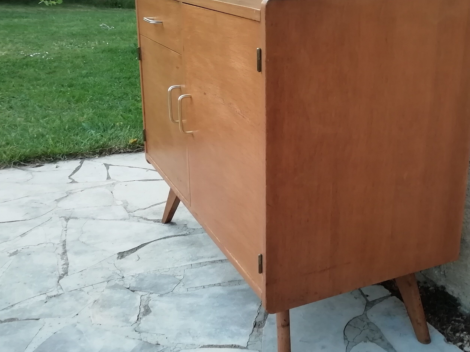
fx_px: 584
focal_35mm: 43
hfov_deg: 43.1
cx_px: 324
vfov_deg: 33.5
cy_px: 142
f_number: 2.2
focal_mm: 3.46
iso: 80
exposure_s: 1/120
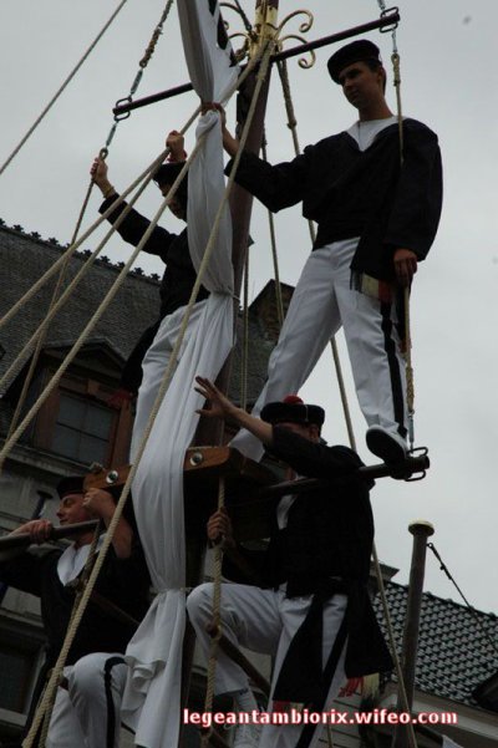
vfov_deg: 19.5
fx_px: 2181
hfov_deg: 13.0
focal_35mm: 105
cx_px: 249
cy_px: 374
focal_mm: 70
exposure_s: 1/1600
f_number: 9
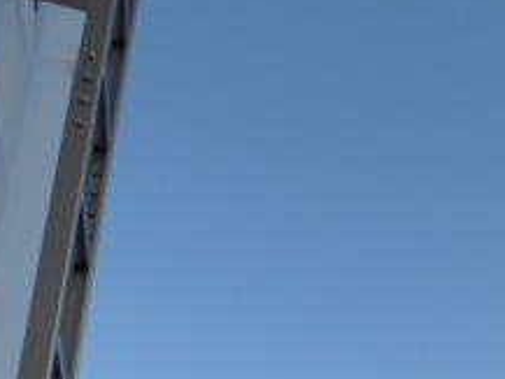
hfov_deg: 30.7
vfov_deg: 22.6
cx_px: 489
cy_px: 472
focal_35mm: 59
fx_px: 861
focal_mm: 3.58
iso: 100
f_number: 2.8
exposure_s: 1/800
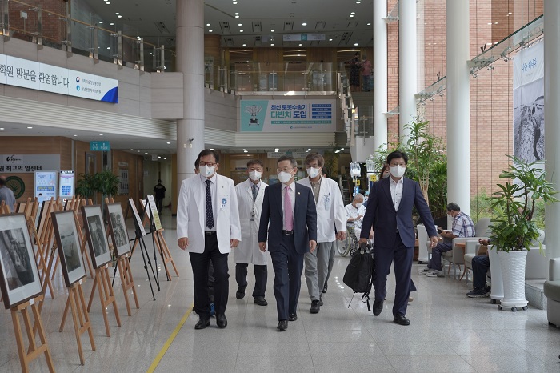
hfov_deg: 40.4
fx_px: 762
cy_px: 186
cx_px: 280
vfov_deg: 27.5
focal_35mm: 49
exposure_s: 1/125
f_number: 4
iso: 400
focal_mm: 49
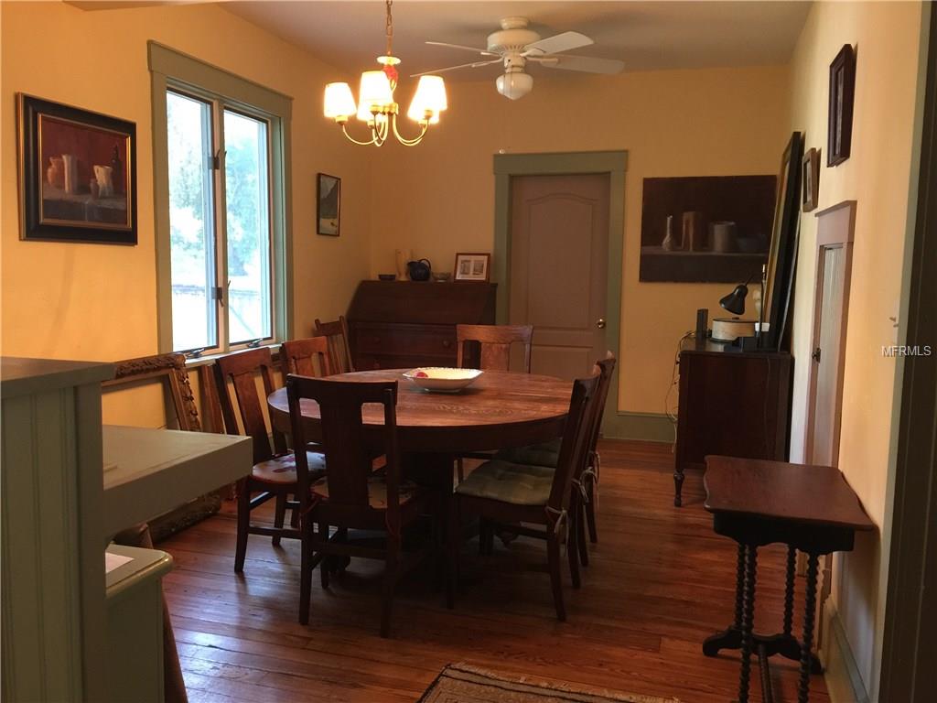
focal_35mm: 29
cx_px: 468
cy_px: 352
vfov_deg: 48.2
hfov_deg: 61.7
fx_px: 785
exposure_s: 1/10
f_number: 2.2
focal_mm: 4.15
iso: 100
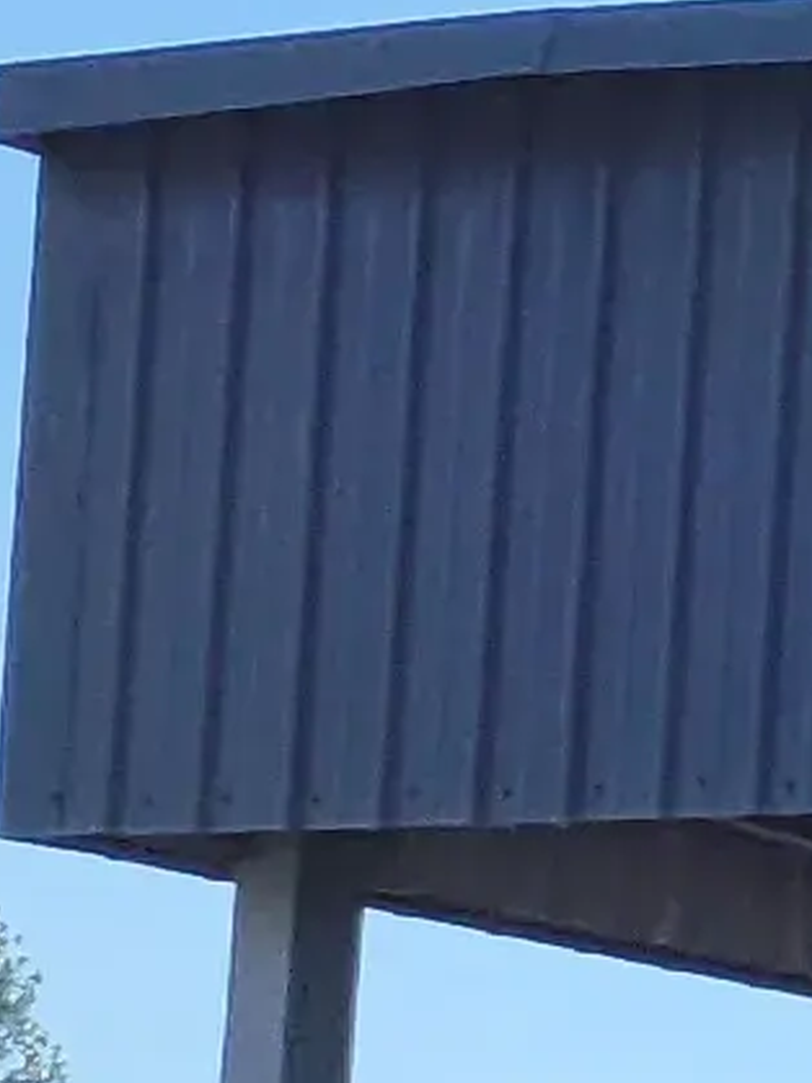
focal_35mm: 250
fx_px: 7823
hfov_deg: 4.4
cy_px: 1693
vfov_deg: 7.8
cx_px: 4996
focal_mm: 5.4
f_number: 1.8
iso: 40
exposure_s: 1/1973
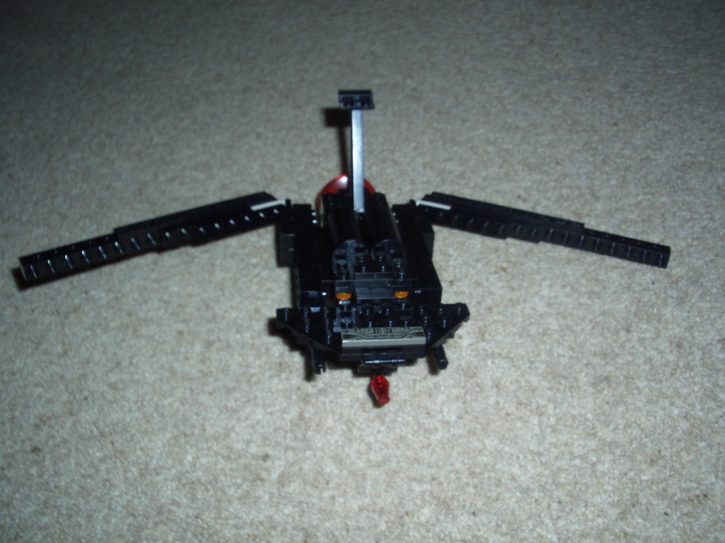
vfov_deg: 40.7
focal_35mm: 35
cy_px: 272
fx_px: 733
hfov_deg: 52.6
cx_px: 362
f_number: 4.3
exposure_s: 1/60
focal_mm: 5.8
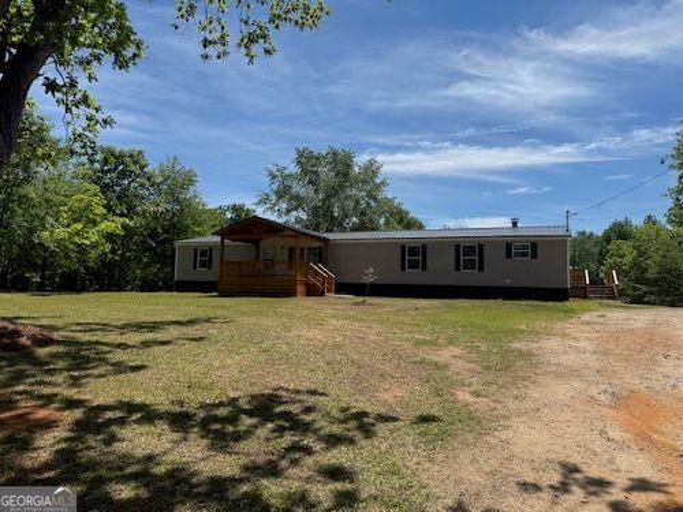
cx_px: 342
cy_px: 256
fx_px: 474
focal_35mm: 24
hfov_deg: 71.6
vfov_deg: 56.8
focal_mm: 6.76
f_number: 1.78
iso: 80
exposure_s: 1/7092
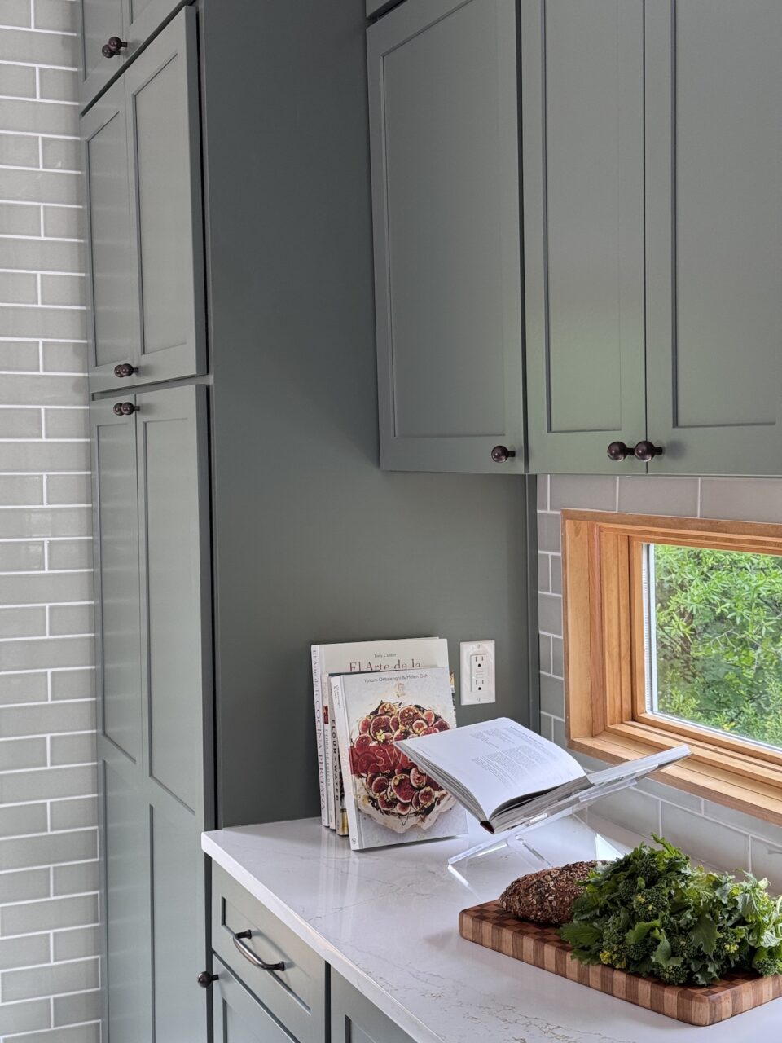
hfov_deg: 30.3
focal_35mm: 48
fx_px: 1446
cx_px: 391
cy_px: 522
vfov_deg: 39.7
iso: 160
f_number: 1.78
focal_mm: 6.76
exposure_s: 1/60
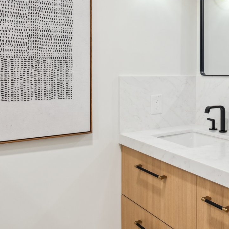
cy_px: 75
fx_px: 316
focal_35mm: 42
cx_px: 226
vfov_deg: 39.3
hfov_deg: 36.1
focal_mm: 17.5
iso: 320
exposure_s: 1/13
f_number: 8
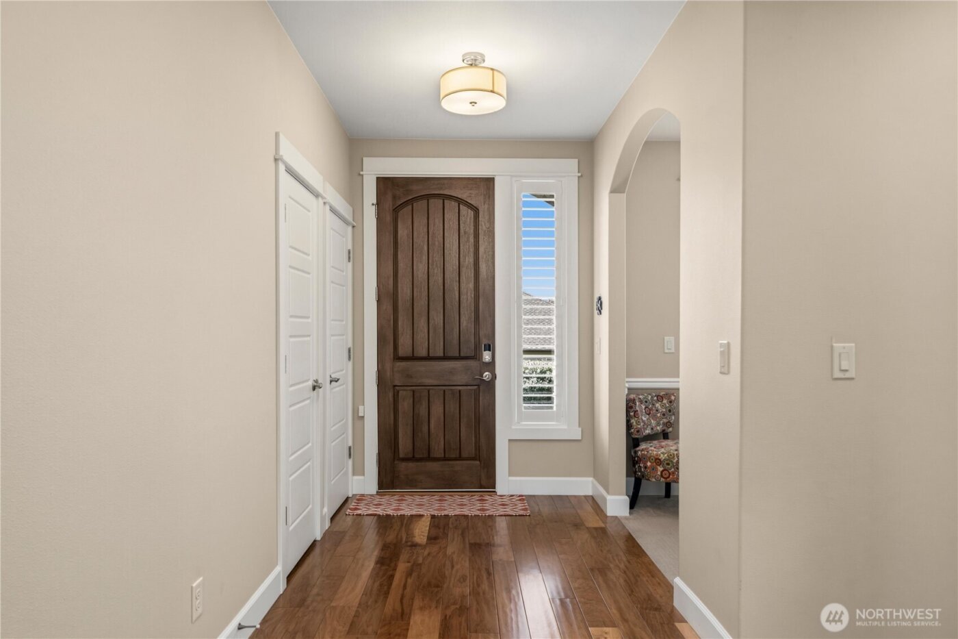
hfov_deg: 73.8
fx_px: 639
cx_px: 479
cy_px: 320
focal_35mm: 24
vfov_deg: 53.1
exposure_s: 1/30
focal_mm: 24
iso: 320
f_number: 6.3
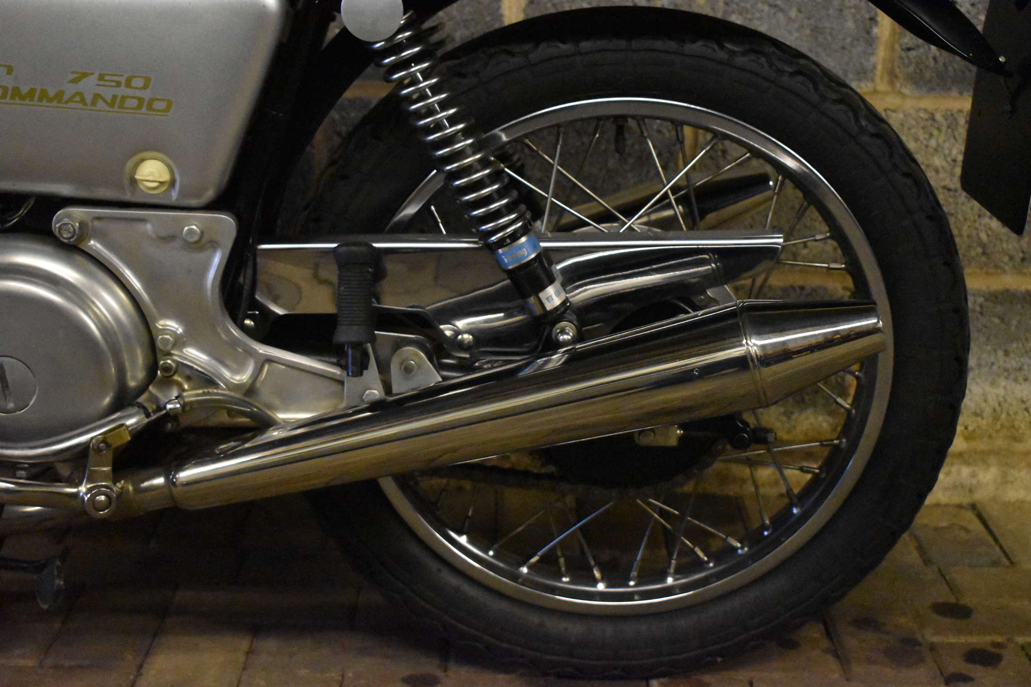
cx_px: 516
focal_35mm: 57
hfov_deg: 35.1
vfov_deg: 23.8
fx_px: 1632
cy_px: 344
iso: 11400
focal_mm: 38
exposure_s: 1/125
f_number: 4.8
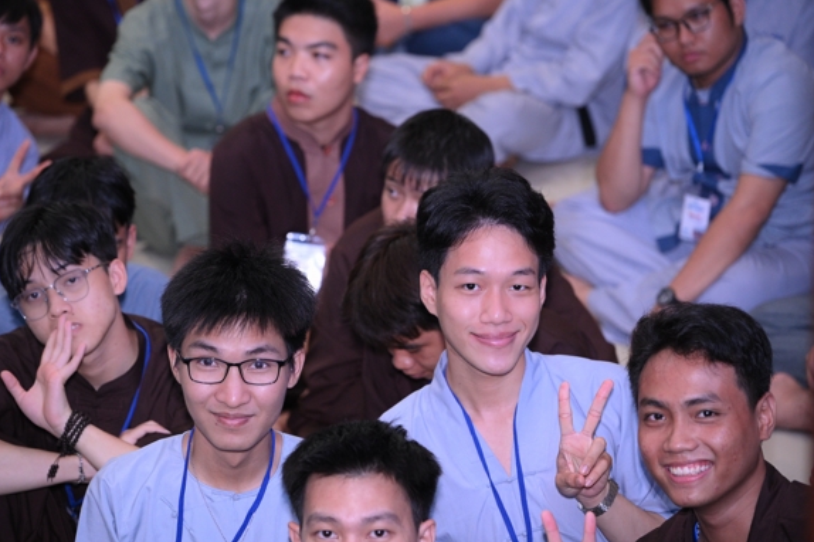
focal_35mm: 136
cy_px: 273
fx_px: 3073
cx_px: 396
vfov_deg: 10.1
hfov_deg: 15.1
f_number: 4
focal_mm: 120
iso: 2500
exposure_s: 1/160
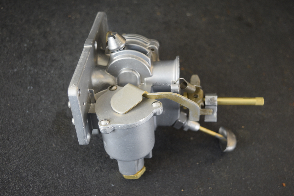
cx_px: 147
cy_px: 98
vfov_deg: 28.1
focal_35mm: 48
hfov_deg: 41.1
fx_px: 392
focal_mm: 32
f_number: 5.6
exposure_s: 1/125
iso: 400
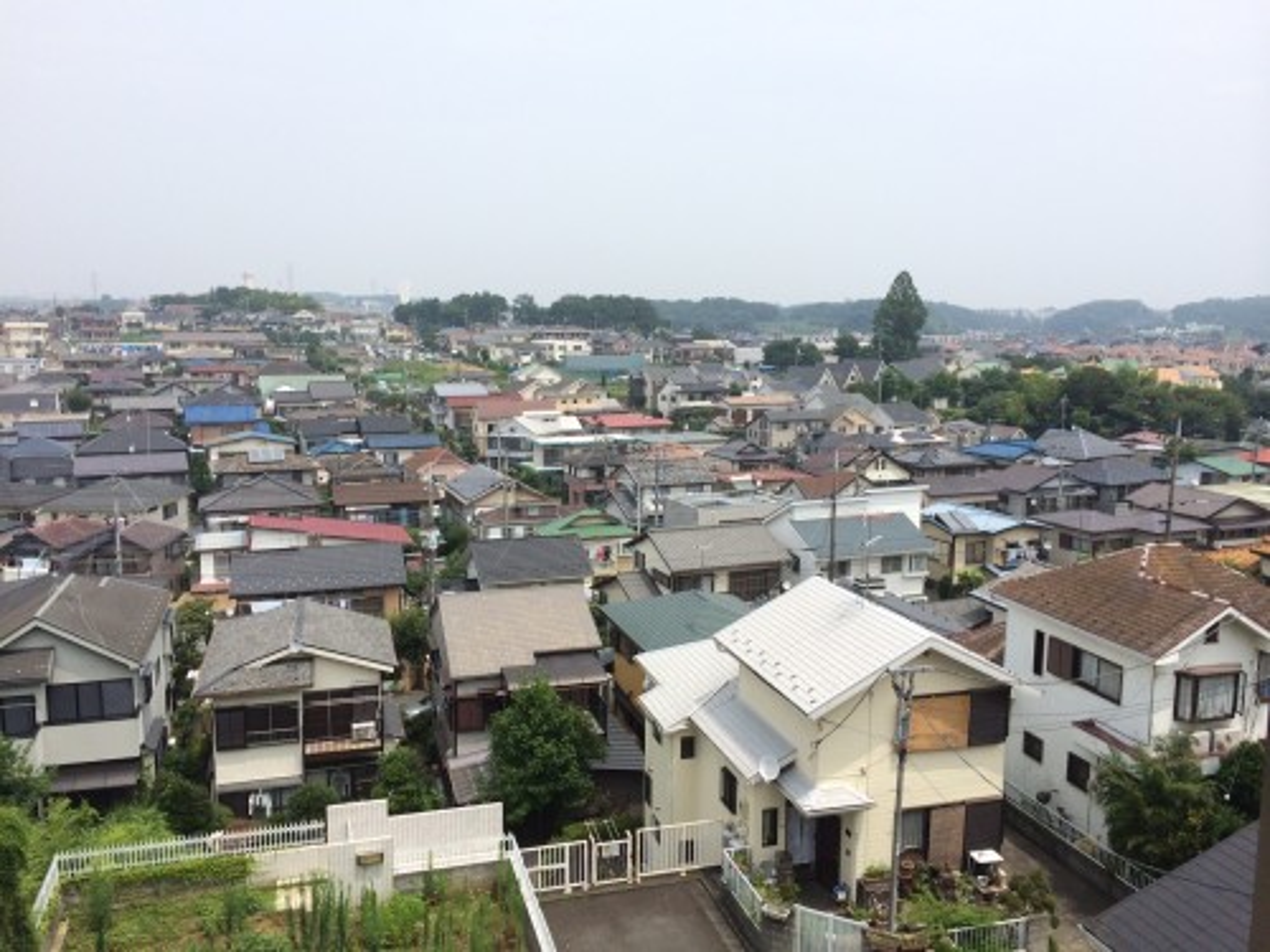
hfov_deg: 60.0
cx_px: 635
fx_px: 1101
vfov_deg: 46.8
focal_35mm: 30
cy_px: 476
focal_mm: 4.12
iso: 40
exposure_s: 1/2740
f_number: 2.2
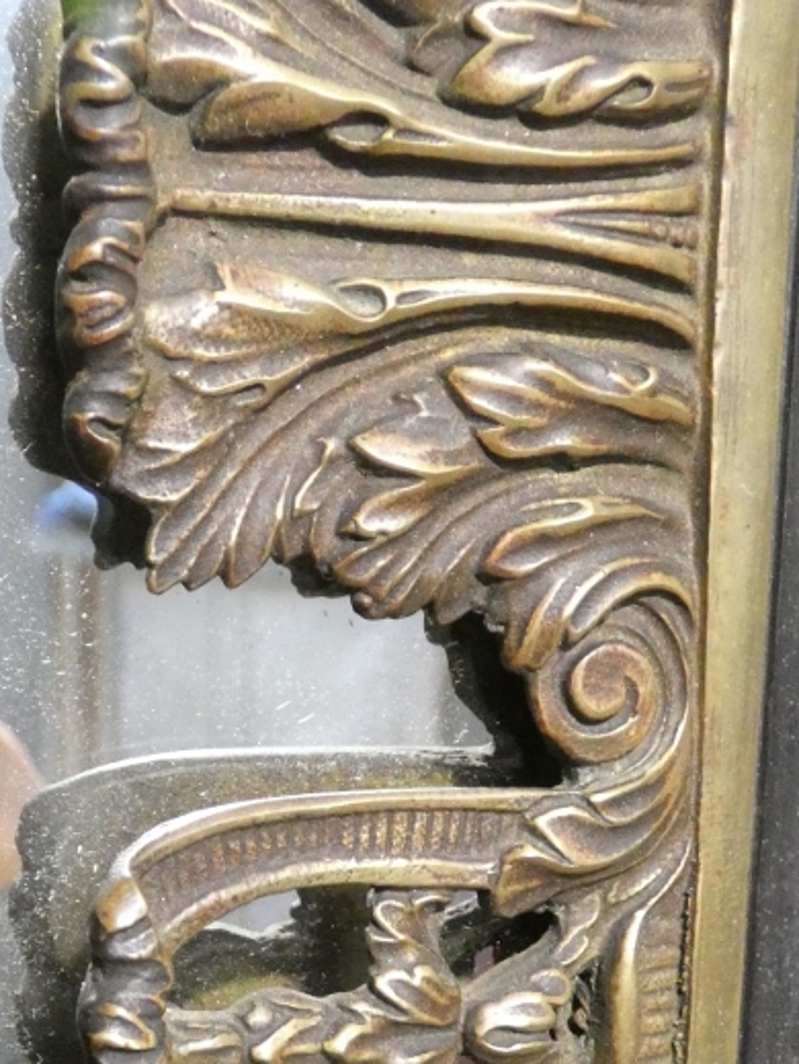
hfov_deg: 21.3
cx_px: 373
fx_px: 2121
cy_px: 857
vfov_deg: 27.6
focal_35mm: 69
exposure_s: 1/80
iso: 1600
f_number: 3.4
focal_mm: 6.2
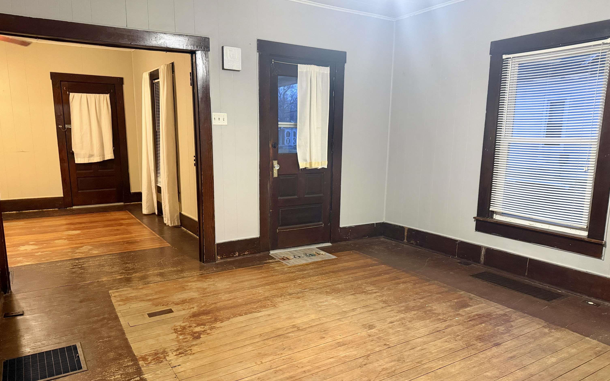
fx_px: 432
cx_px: 308
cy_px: 216
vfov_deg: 47.5
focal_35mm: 26
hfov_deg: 70.4
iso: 640
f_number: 1.78
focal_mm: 6.76
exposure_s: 1/60
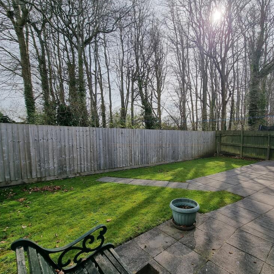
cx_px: 156
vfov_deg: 87.4
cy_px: 142
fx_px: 143
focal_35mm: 16
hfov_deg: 86.9
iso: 50
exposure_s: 1/1688
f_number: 2.2
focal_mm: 2.2
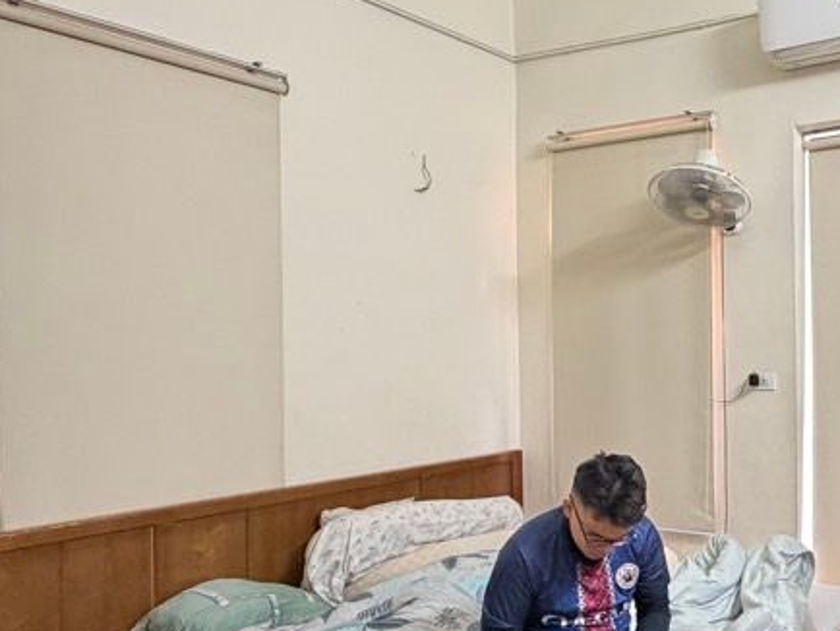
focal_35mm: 33
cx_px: 770
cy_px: 348
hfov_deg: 48.8
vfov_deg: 42.9
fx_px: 801
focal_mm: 2.22
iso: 320
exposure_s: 1/50
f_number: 2.2
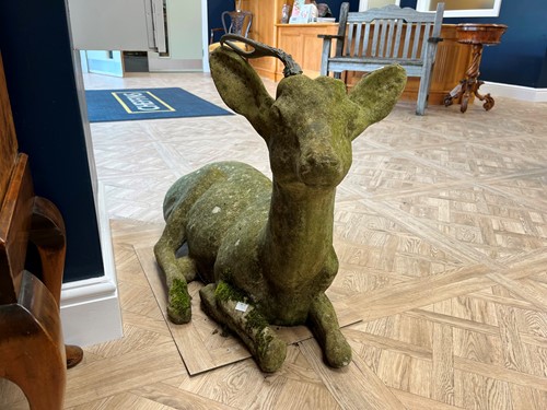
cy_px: 205
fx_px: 411
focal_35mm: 26
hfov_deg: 67.3
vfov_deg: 53.1
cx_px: 274
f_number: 1.6
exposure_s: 1/100
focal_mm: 5.1
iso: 80
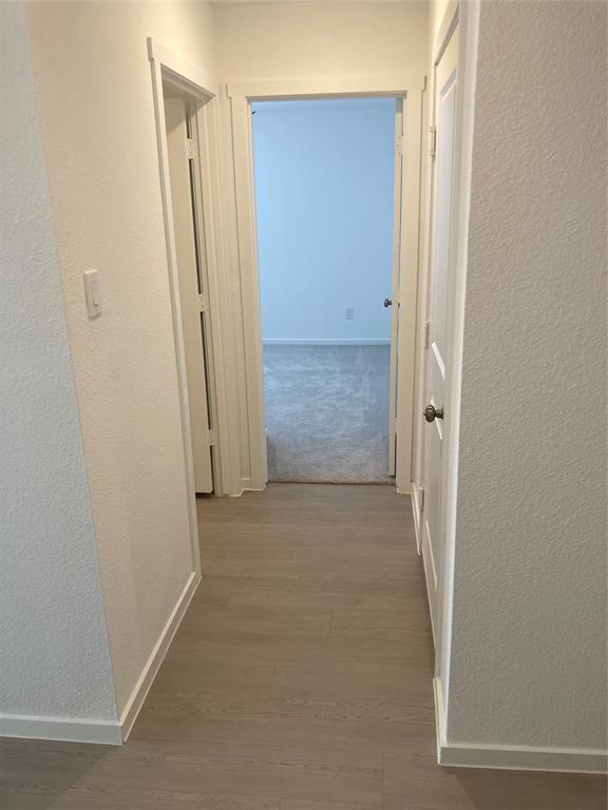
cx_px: 304
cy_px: 405
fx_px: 656
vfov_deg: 63.4
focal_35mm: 28
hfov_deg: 49.7
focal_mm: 3.99
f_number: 1.8
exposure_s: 1/60
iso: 50
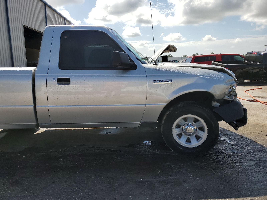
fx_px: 201
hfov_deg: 67.3
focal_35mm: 26
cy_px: 100
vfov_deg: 53.1
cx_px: 134
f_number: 1.5
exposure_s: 1/3333
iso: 50
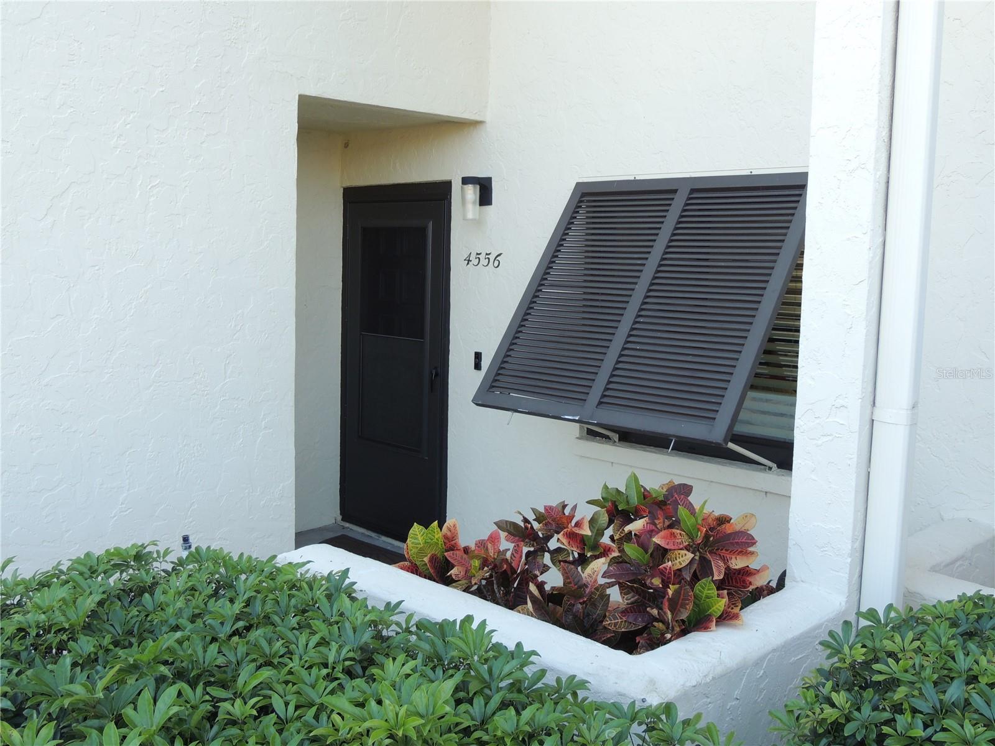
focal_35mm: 35
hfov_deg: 52.6
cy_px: 373
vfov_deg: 40.7
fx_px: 1006
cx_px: 498
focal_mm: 6.2
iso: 100
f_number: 3.3
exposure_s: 1/80
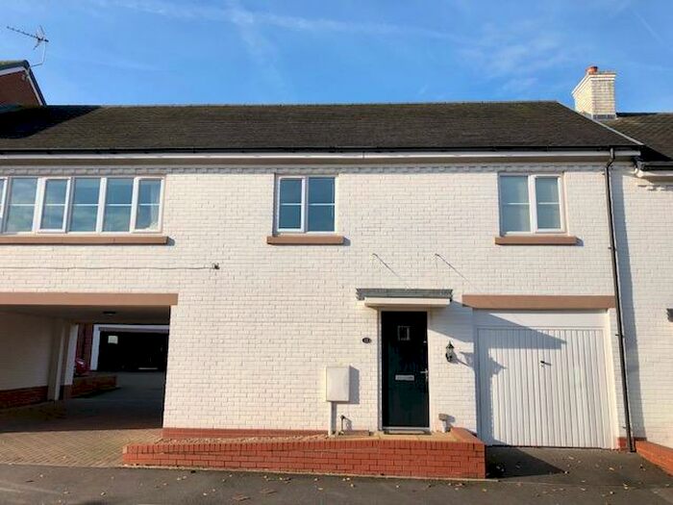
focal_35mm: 29
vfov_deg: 48.2
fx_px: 564
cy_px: 252
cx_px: 336
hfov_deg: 61.7
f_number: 1.8
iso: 20
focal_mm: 3.99
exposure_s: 1/2183
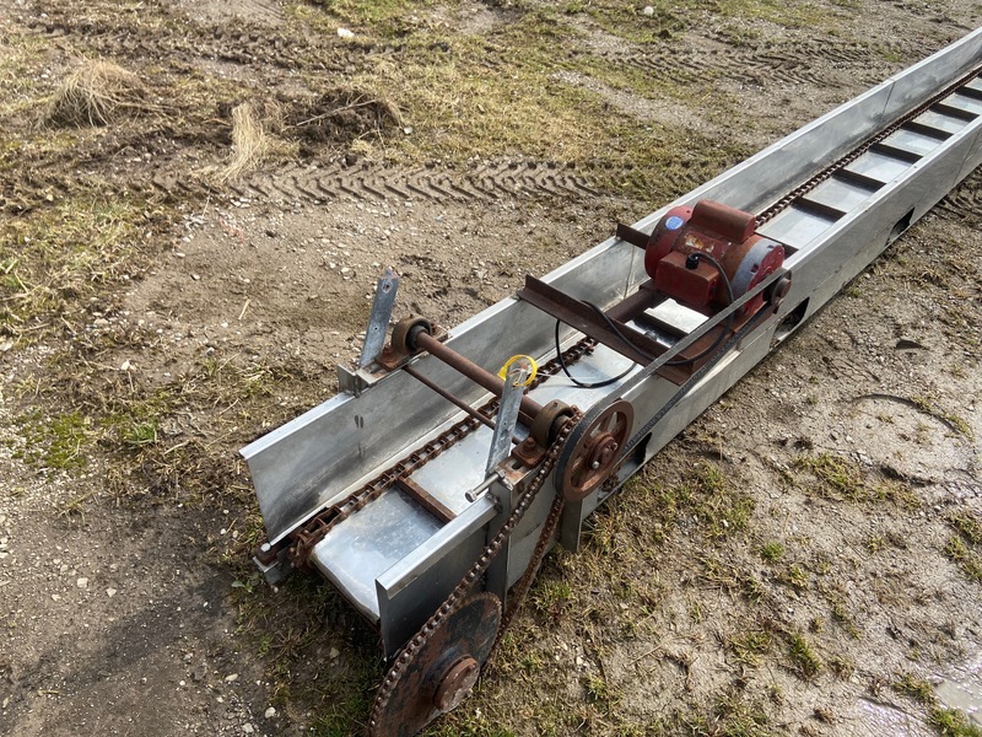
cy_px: 368
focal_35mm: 26
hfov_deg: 67.3
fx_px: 738
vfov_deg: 53.1
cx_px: 491
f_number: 1.8
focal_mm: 4.25
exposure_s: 1/1300
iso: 32
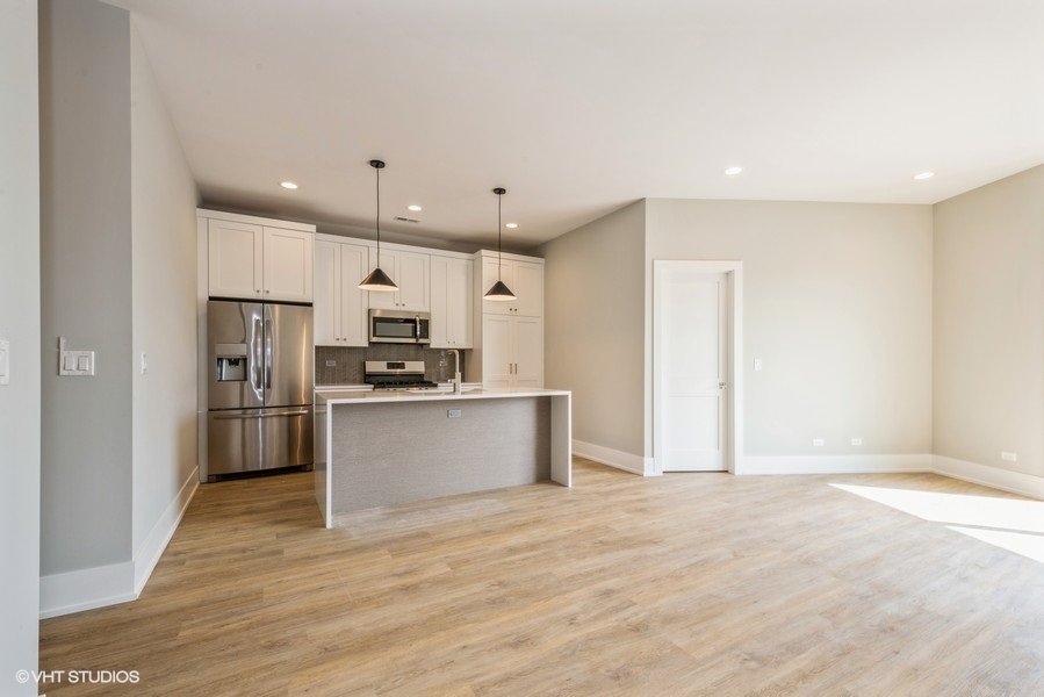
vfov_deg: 77.4
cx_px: 522
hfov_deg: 100.4
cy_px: 348
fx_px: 435
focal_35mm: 15
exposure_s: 1/15
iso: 200
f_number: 11
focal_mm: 15
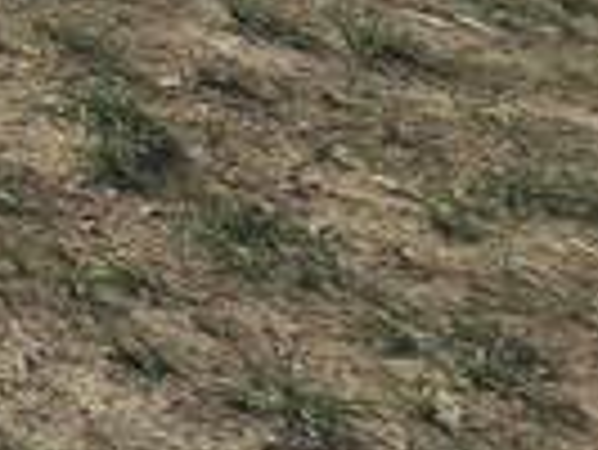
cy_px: -670
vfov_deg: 11.7
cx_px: -1560
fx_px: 1729
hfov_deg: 9.2
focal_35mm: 100
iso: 50
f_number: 2.2
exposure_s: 1/5257
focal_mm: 2.2
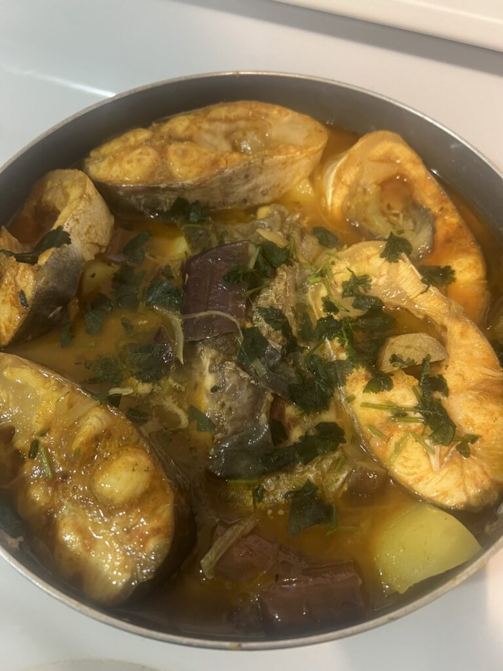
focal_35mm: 26
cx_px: 252
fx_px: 504
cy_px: 336
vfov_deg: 67.3
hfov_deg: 53.1
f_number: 1.5
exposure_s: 1/40
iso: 400
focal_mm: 5.7
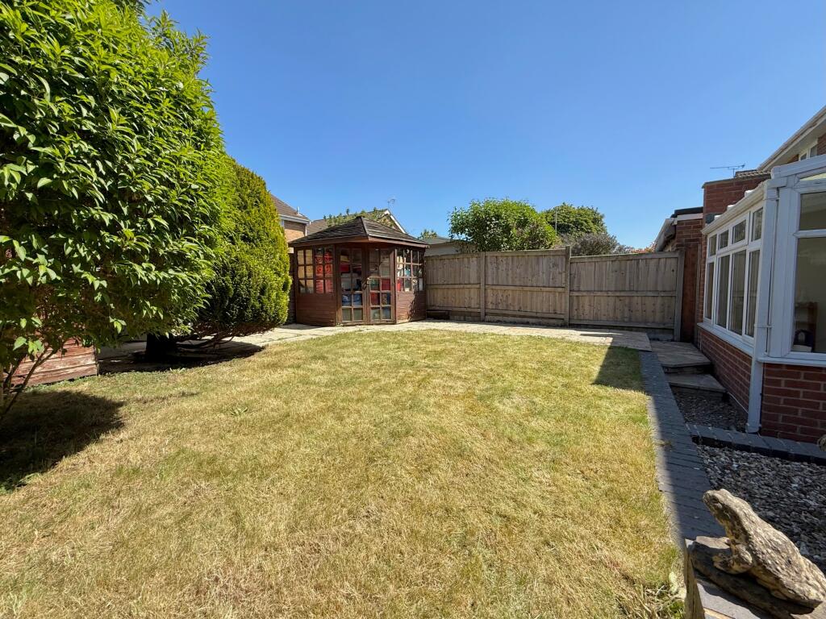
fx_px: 334
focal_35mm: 14
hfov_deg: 102.1
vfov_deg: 85.7
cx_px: 413
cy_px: 310
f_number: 2.2
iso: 50
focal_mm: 2.22
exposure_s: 1/1464
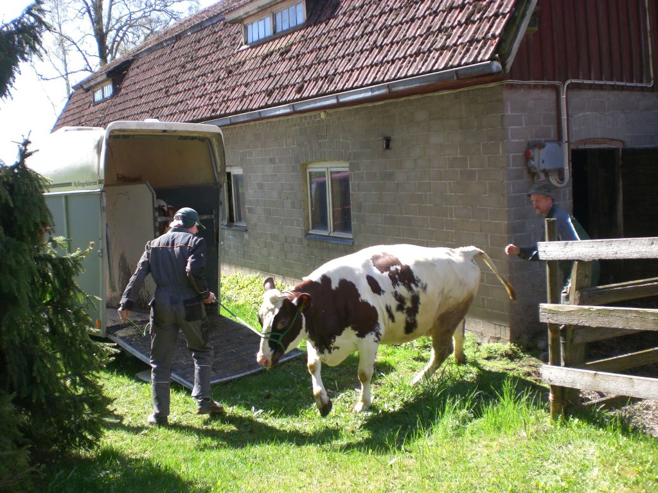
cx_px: 329
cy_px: 246
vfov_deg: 37.7
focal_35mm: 38
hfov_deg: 49.0
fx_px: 722
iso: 50
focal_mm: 6.3
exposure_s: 1/200
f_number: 3.1
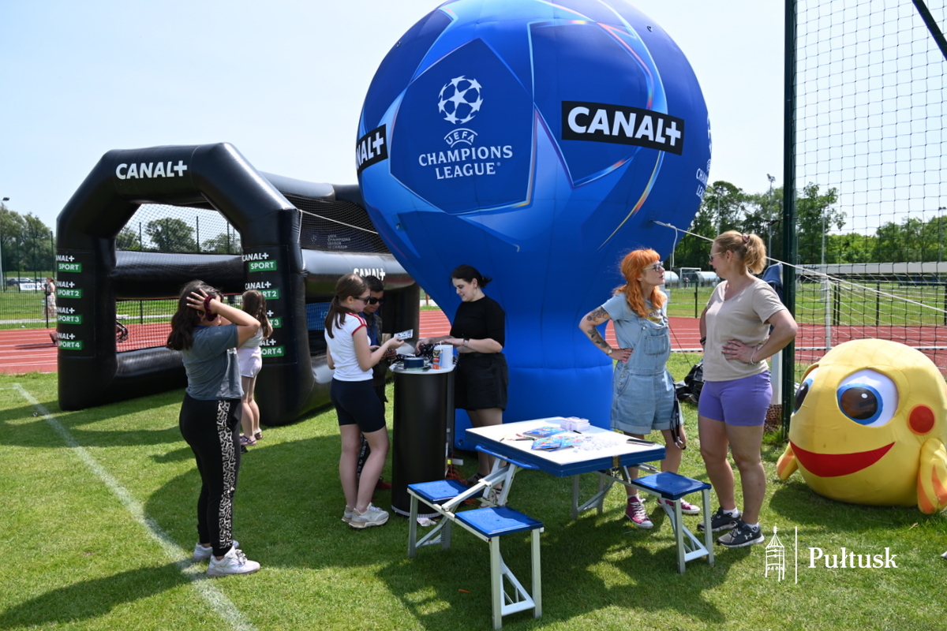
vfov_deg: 53.1
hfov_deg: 73.7
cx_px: 474
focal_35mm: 24
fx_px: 631
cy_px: 316
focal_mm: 24
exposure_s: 1/250
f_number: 6.3
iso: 100
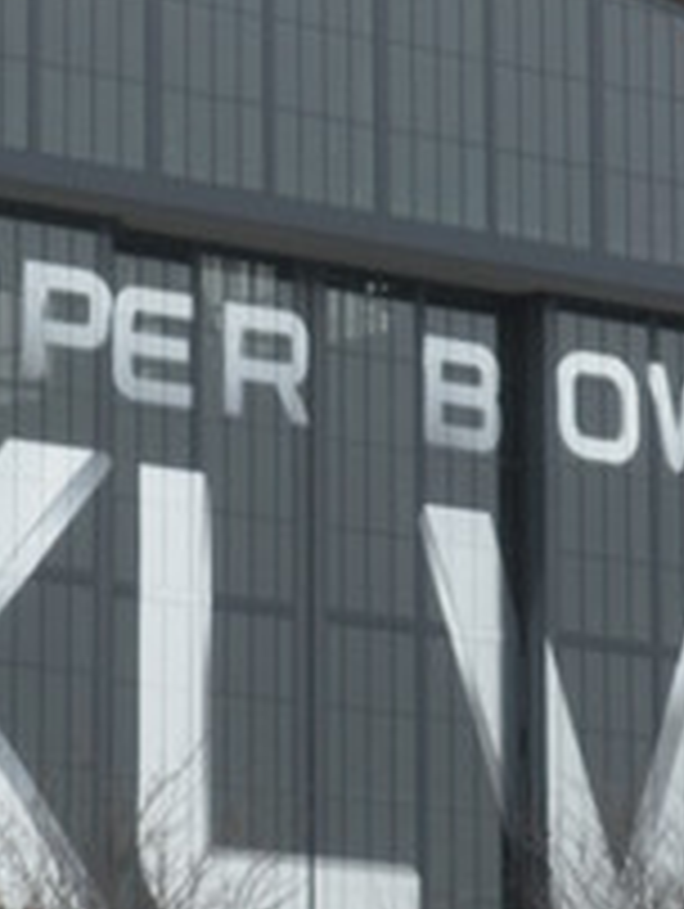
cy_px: 189
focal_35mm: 287
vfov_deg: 6.9
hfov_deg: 5.2
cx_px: 405
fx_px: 7545
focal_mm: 21.2
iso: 133
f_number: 5.3
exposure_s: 1/161
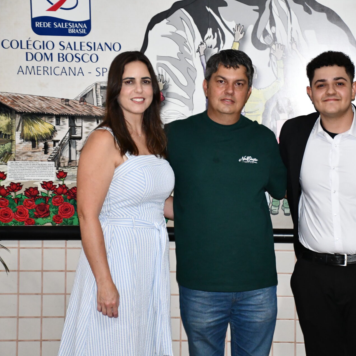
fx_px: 1117
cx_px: 260
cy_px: 178
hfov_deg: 18.0
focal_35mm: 96
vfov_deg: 18.1
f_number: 4.8
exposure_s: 1/60
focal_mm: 50
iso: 4000
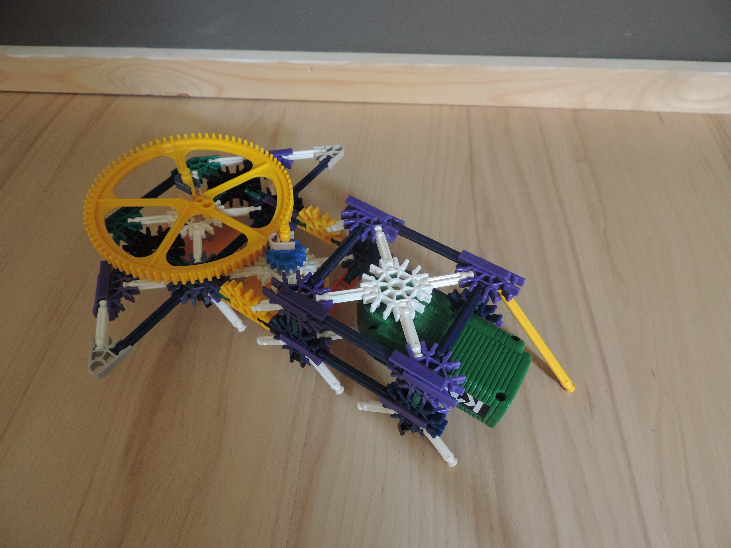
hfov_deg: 71.6
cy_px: 274
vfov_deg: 56.8
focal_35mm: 24
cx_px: 366
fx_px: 507
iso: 400
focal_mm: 4.3
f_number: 3
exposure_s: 1/10
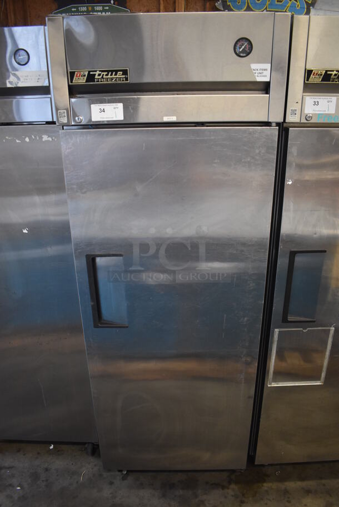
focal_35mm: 27
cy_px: 254
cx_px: 170
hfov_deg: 48.0
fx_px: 381
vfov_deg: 67.3
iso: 2000
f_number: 3.5
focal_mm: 18
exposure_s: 1/125
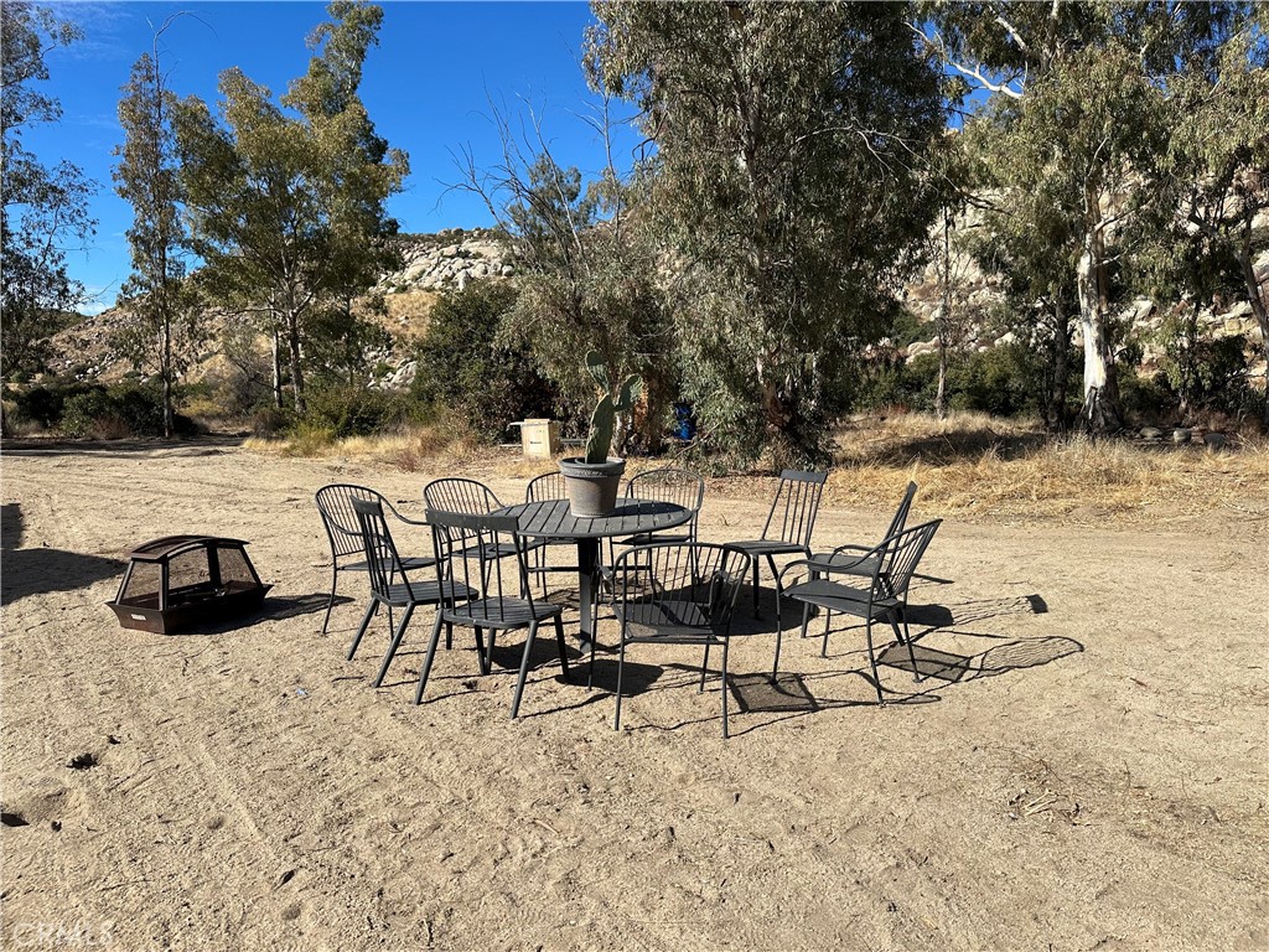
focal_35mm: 24
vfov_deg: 56.8
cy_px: 476
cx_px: 634
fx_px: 880
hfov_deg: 71.6
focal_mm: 6.86
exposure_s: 1/4545
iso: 80
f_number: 1.78
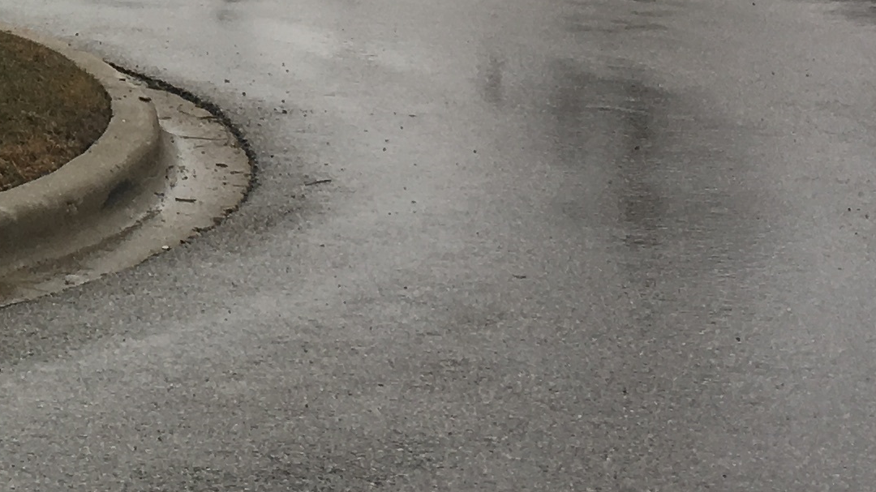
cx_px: -259
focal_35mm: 118
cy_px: -299
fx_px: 2740
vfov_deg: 9.9
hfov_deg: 17.1
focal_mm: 4.15
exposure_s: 1/248
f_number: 2.2
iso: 25
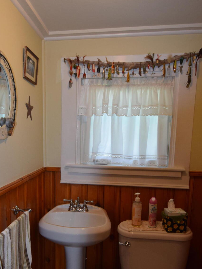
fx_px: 256
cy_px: 175
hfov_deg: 42.7
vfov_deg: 54.7
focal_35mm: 33
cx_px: 72
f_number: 4.5
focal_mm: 13
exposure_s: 1/80
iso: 800
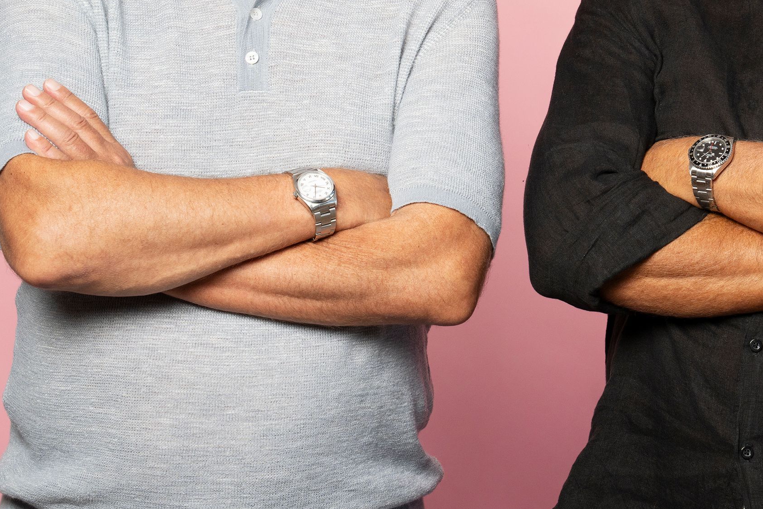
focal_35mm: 131
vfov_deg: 10.4
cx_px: 639
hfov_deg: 15.5
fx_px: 2776
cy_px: 52
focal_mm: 55
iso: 250
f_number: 6.3
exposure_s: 1/160
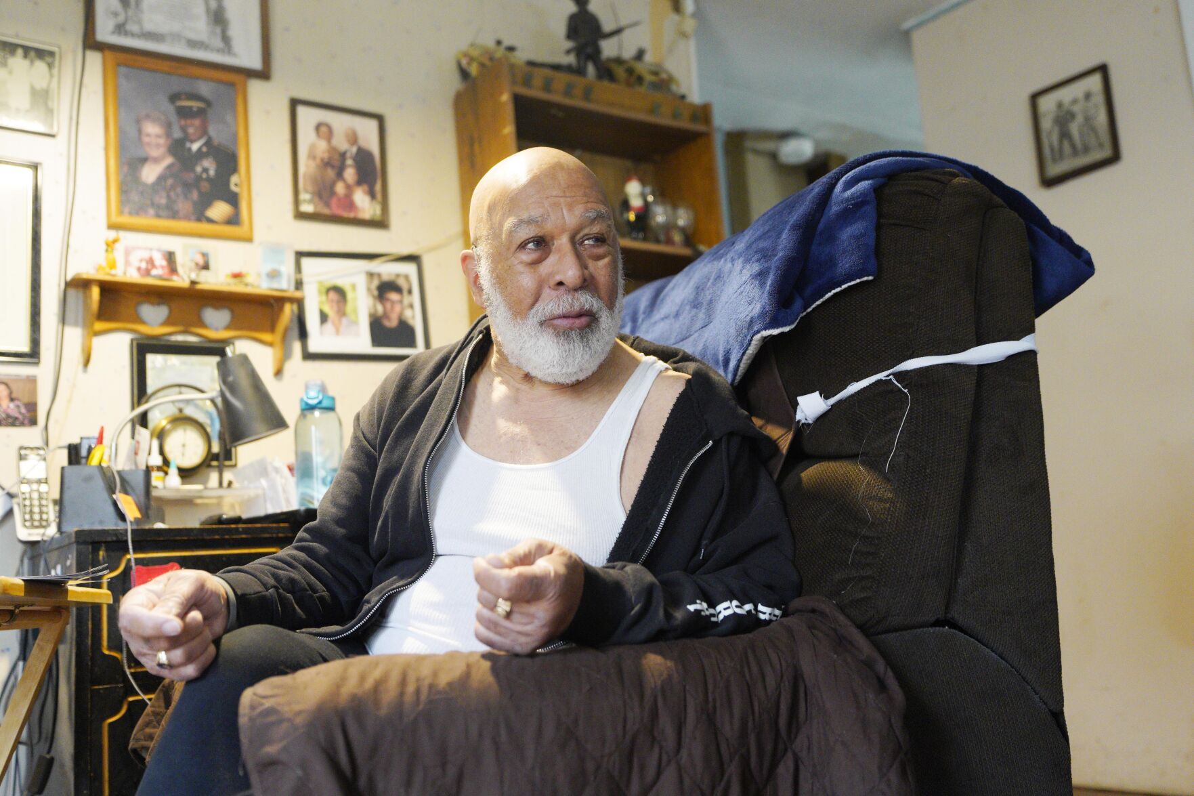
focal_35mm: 35
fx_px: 1161
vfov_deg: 37.8
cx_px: 597
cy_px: 398
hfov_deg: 54.4
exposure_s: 1/125
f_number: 2.8
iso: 4000
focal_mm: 35
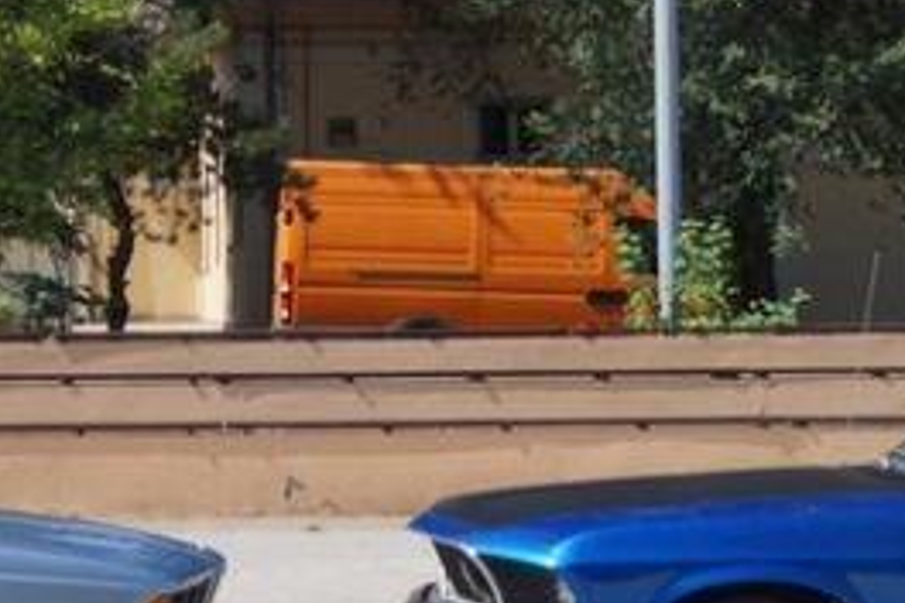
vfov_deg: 10.6
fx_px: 3142
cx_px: 291
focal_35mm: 125
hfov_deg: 16.3
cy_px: -269
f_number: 8
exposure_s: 1/320
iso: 100
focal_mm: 20
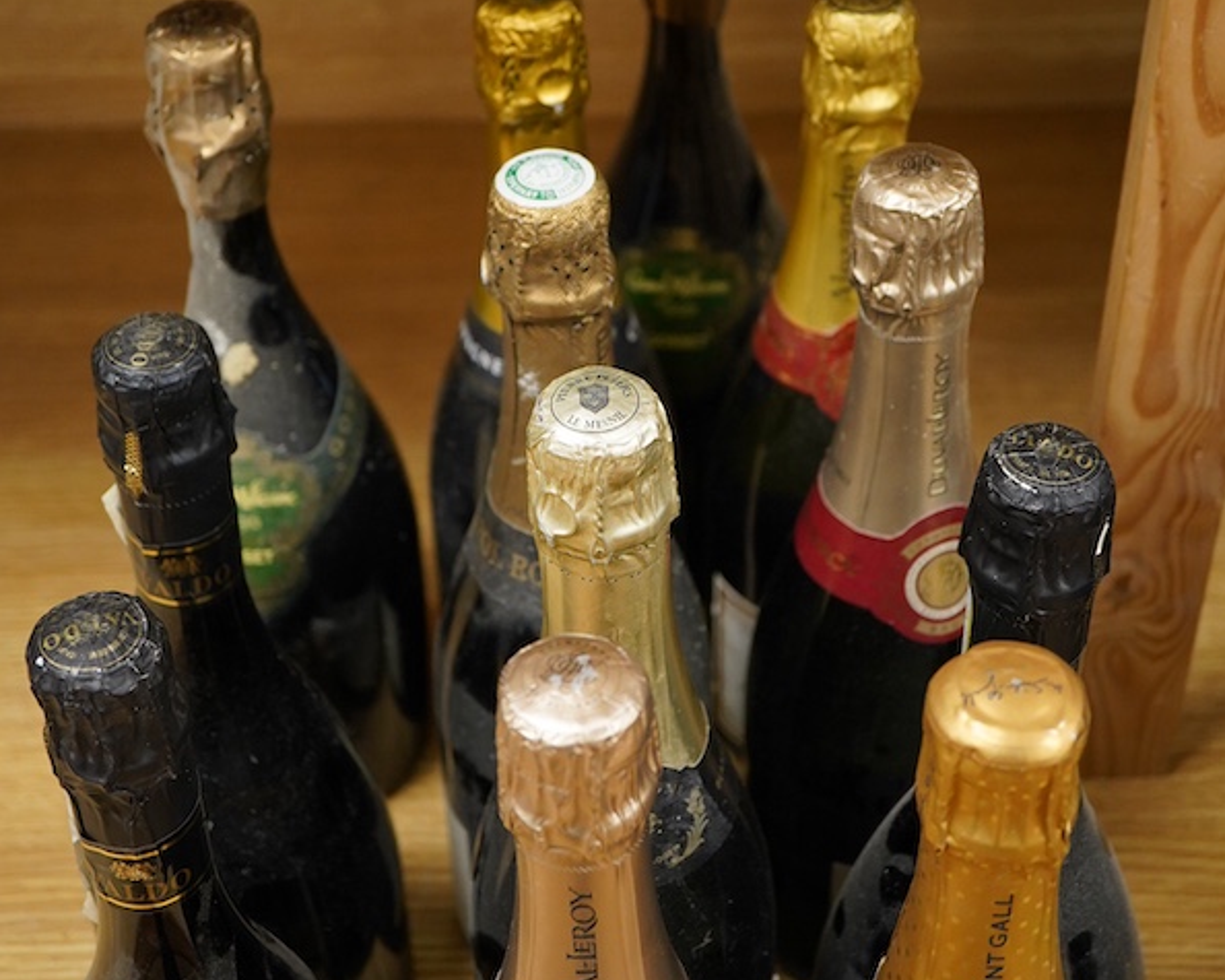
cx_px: 617
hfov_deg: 29.6
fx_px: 2320
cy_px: 349
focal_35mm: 64
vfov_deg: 23.8
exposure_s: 1/125
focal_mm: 30
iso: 1250
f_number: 4.5
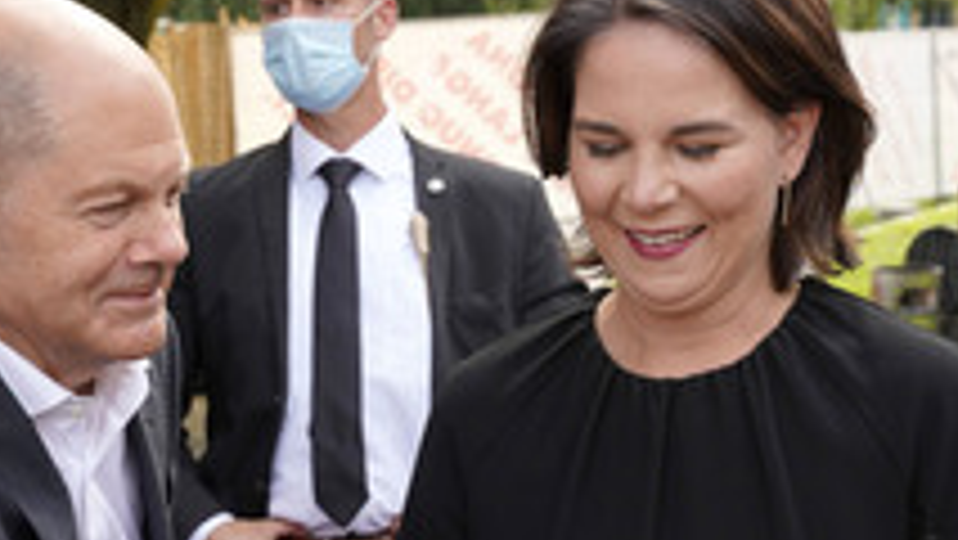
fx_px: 2312
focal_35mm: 91
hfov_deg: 23.4
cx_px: 367
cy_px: 495
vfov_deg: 13.2
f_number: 6.3
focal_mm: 41
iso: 250
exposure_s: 1/200
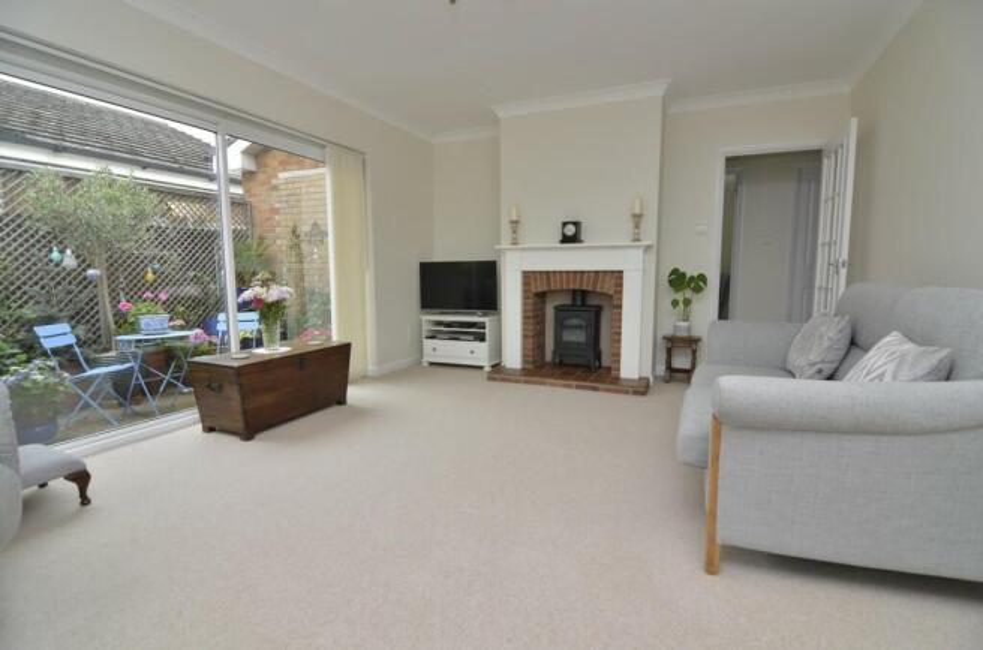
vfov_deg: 71.8
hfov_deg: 95.1
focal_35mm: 16
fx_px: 449
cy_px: 325
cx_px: 492
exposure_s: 1/100
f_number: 5
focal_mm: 11
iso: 200
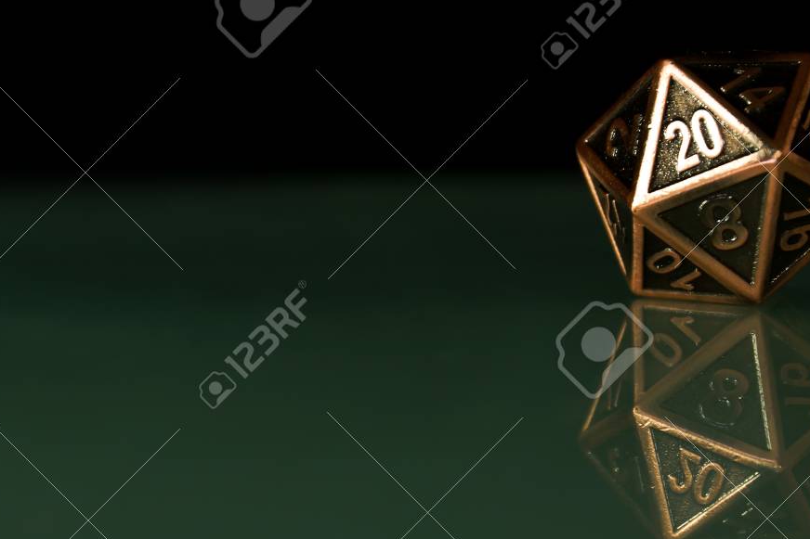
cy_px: 312
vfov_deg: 4.6
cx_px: 426
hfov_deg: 6.8
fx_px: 6788
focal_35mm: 302
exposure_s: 1/13
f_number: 7.1
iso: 50
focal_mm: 135
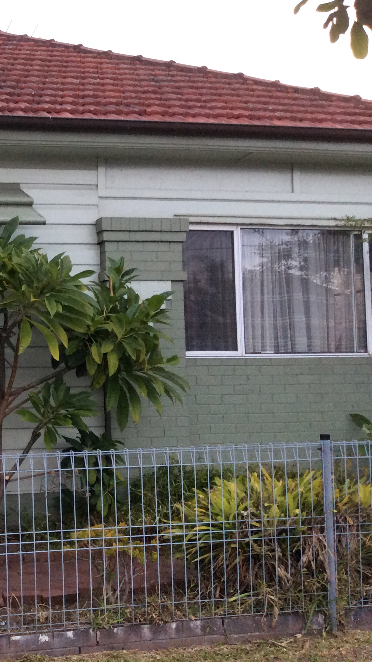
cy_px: 331
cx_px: -37
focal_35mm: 47
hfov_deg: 23.8
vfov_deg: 43.7
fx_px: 824
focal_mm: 3.3
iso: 125
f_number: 2.4
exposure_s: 1/25
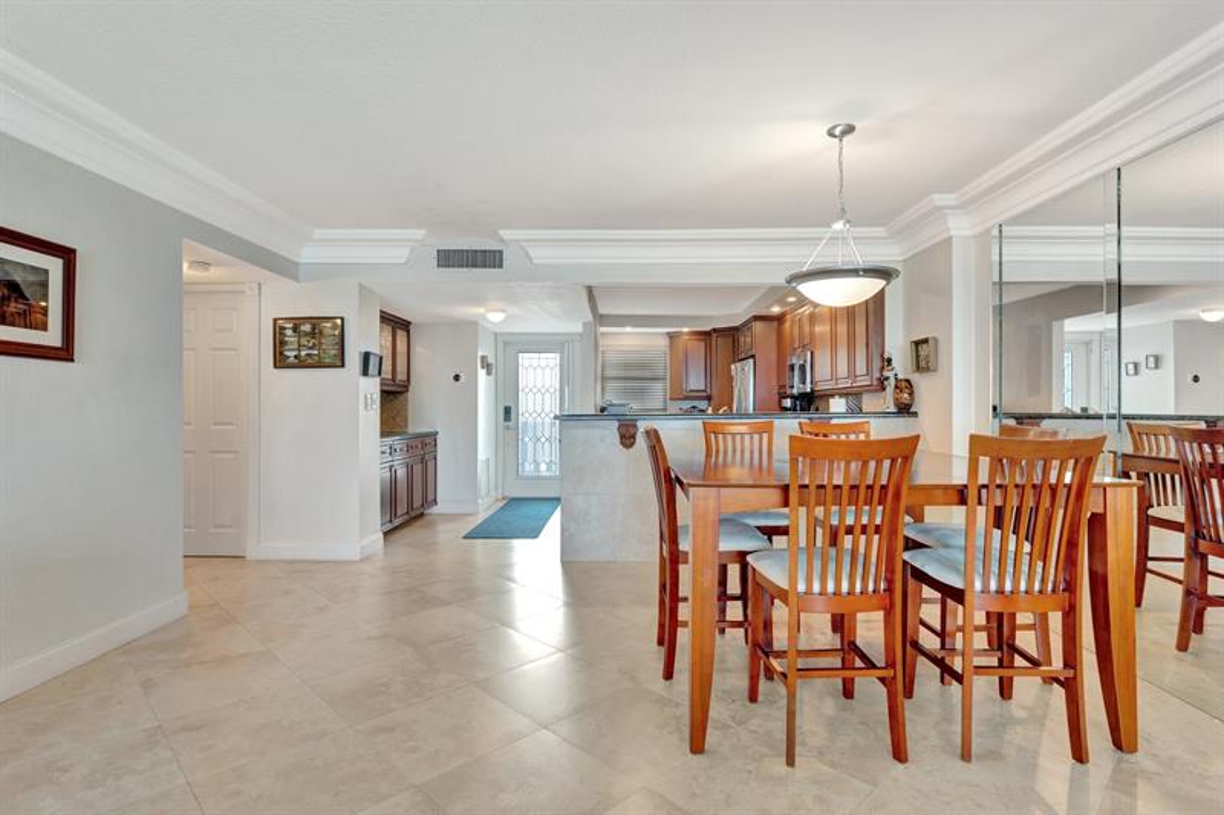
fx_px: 602
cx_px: 612
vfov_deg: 68.3
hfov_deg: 91.0
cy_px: 408
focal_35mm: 18
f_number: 8
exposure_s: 1/4
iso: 400
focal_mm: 17.7
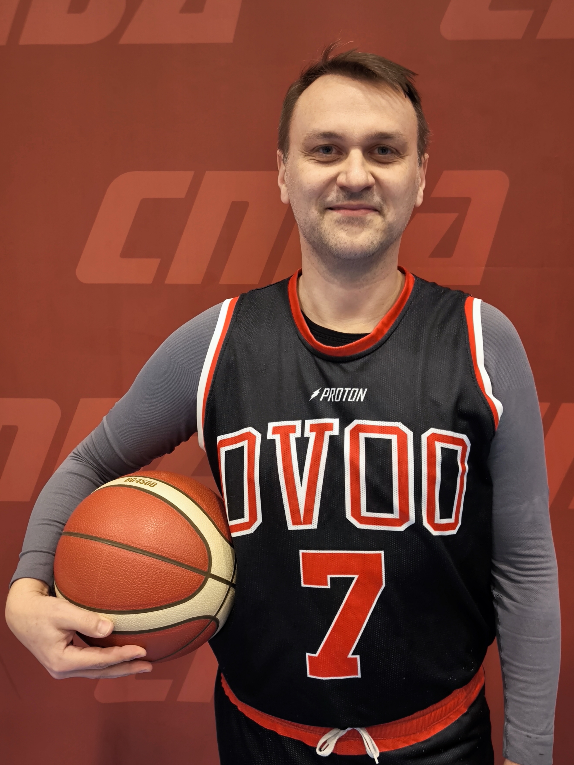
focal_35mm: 29
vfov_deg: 61.7
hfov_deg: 48.2
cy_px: 382
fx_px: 641
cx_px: 287
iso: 250
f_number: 1.9
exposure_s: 1/50
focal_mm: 6.92
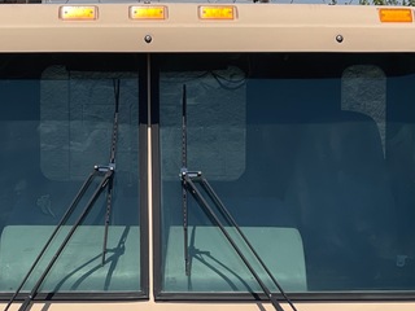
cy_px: 261
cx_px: 163
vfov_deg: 9.5
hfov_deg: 12.7
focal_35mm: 156
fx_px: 1870
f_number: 2.2
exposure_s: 1/1553
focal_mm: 7.5
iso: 32
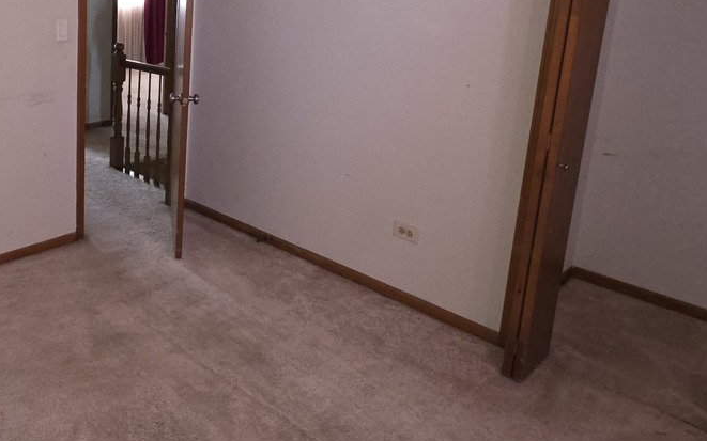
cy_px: 92
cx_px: 127
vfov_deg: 40.2
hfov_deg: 57.5
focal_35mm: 30
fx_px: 578
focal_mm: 2.2
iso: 320
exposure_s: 1/60
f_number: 1.9
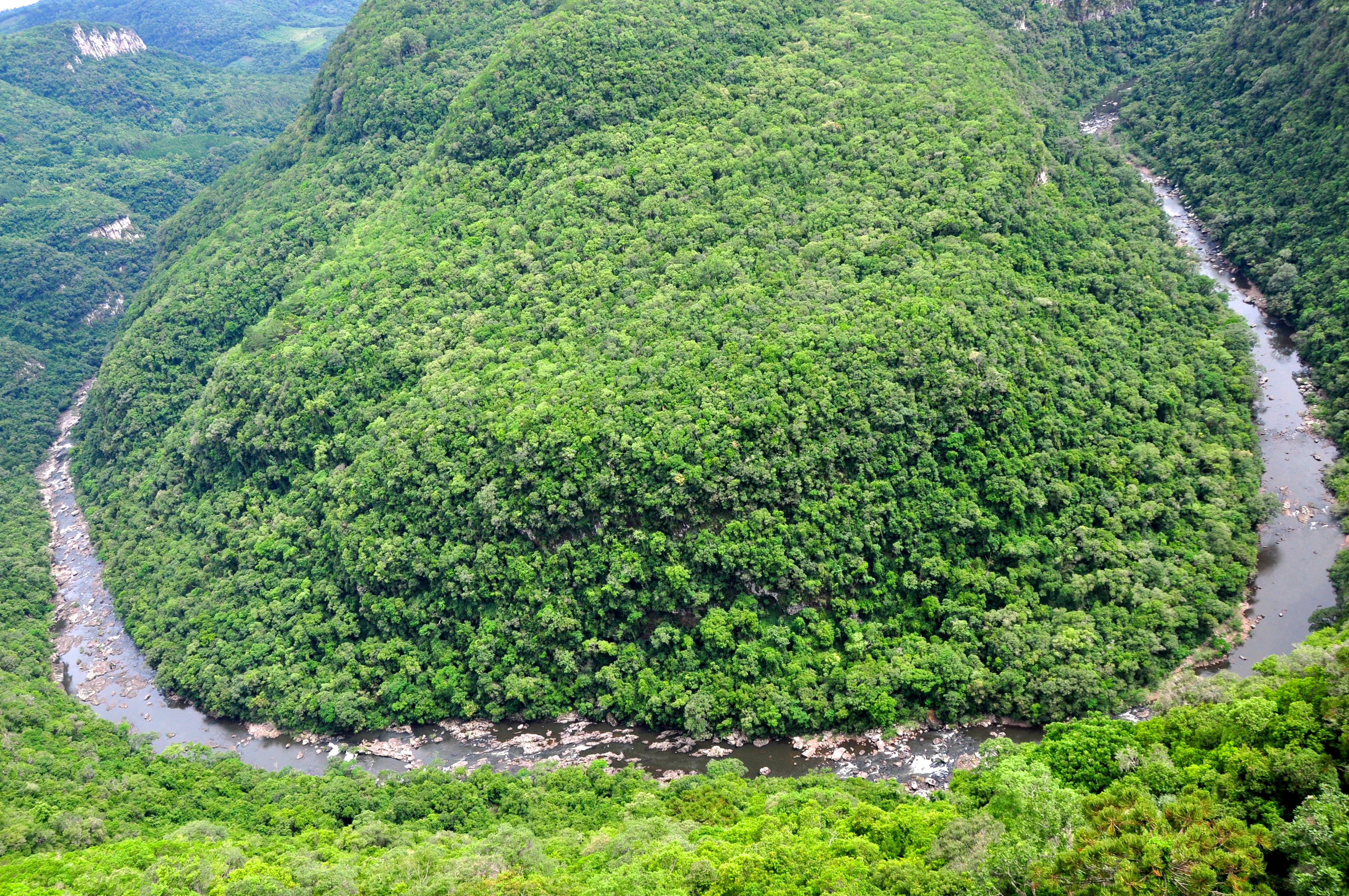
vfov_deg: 47.8
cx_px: 674
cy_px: 448
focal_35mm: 27
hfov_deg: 67.4
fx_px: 1010
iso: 400
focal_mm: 18
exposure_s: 1/250
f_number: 9
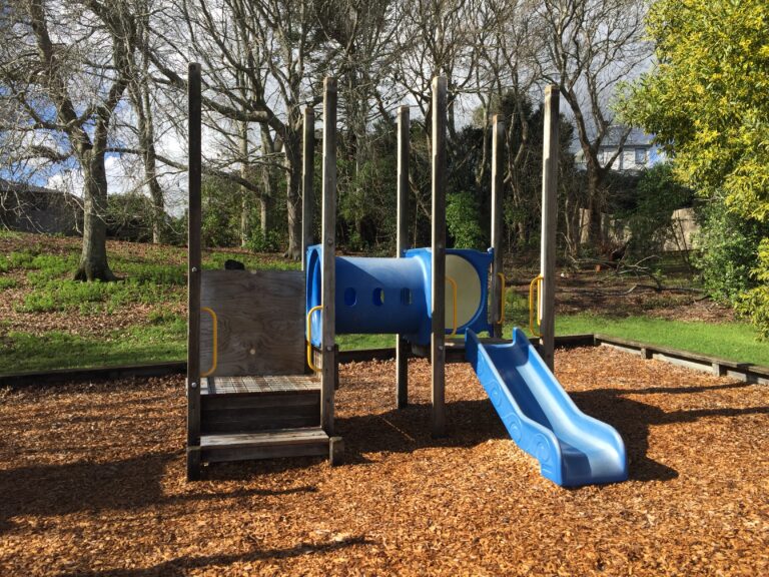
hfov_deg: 61.7
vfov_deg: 48.2
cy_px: 288
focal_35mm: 29
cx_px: 384
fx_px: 644
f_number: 2.2
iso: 32
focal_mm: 4.15
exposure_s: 1/1068
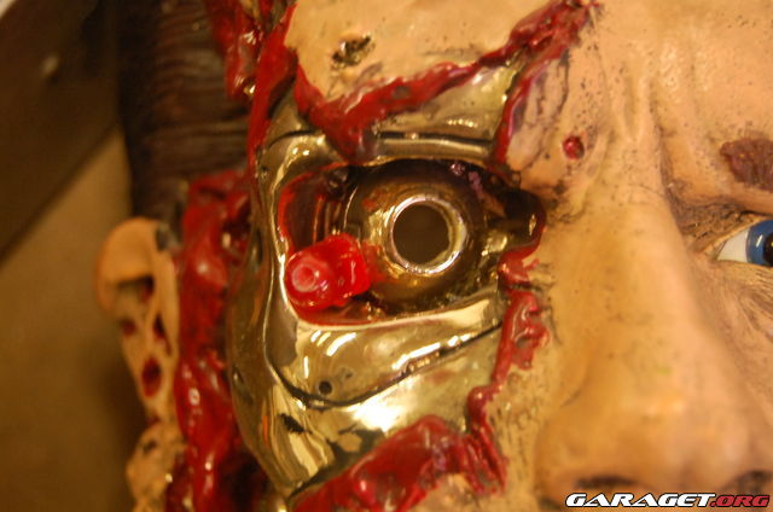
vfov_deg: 20.1
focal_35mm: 68
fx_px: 1446
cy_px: 256
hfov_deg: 29.9
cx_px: 386
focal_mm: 45
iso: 1250
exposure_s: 1/8
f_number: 5.3
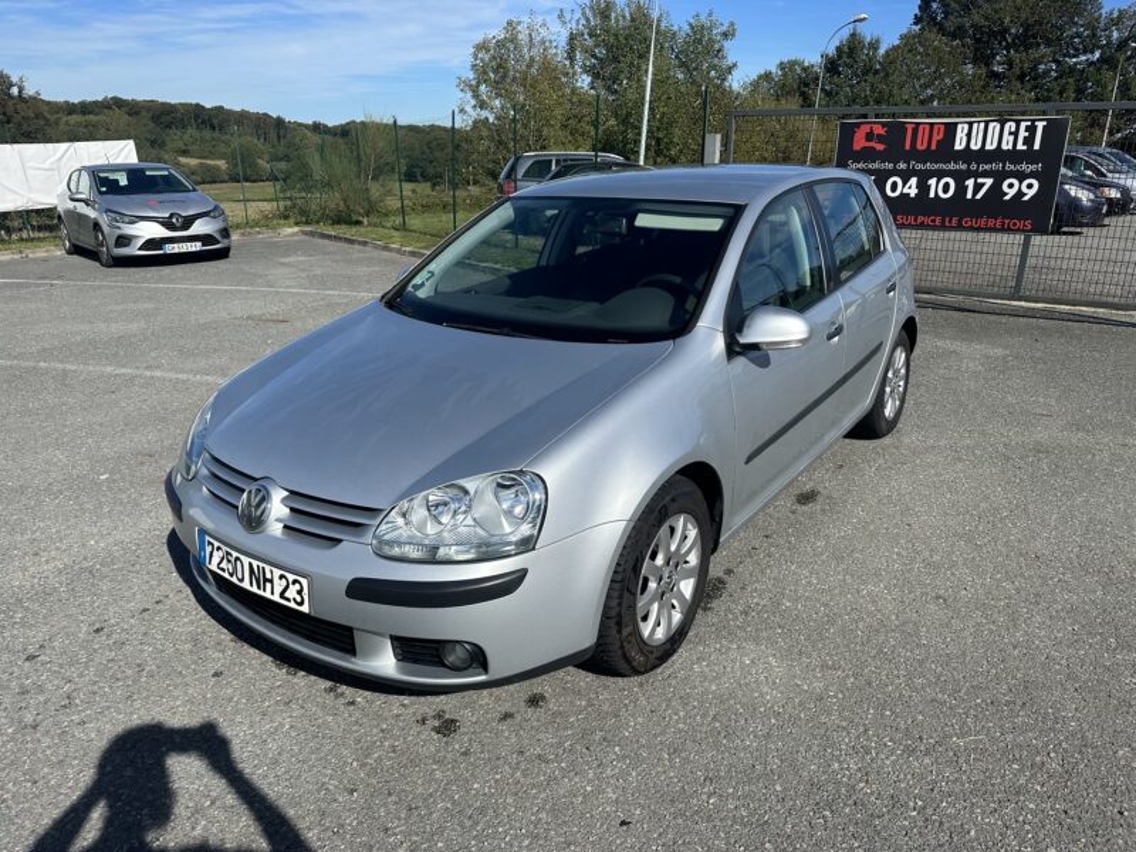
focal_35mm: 24
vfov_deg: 56.8
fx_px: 788
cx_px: 568
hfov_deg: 71.6
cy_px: 426
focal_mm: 6.86
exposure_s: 1/6211
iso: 80
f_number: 1.78
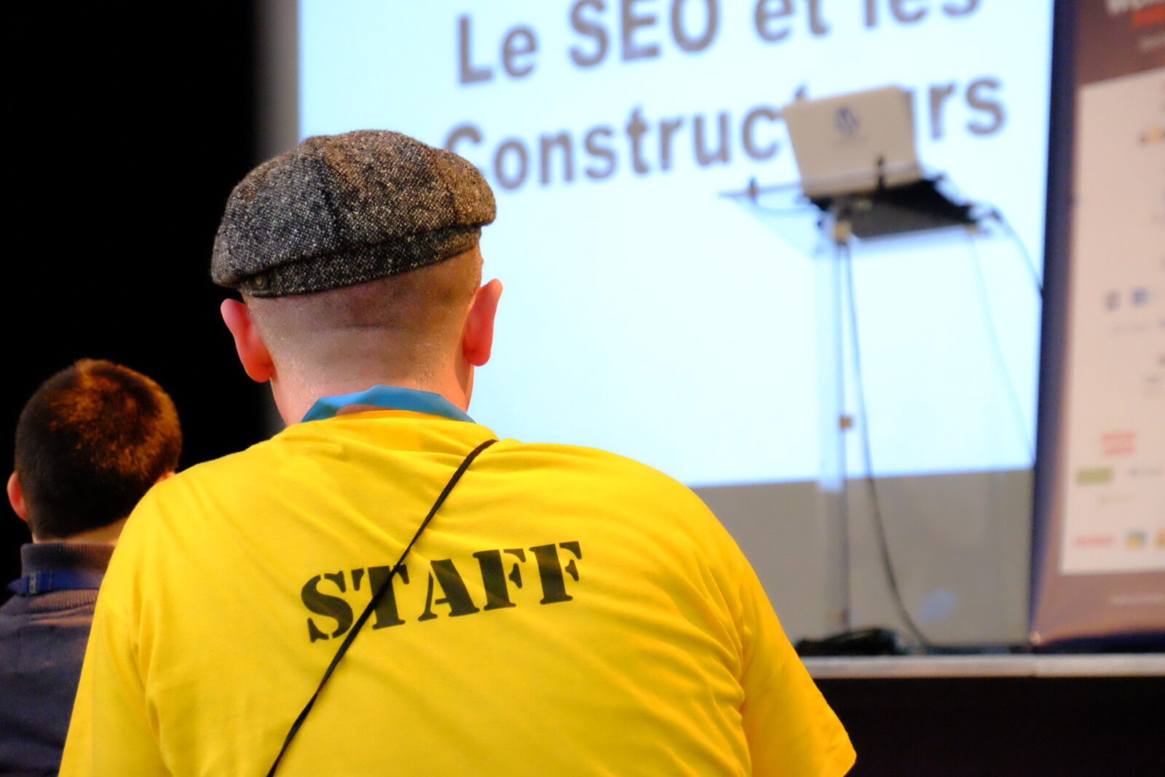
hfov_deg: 25.7
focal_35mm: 79
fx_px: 2557
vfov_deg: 17.3
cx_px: 582
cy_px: 388
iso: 12800
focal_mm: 52.4
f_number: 5.6
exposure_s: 1/56
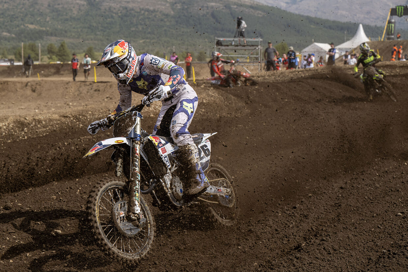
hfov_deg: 26.6
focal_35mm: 76
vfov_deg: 18.0
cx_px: 204
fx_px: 861
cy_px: 136
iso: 200
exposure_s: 1/1250
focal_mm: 76
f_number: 6.3
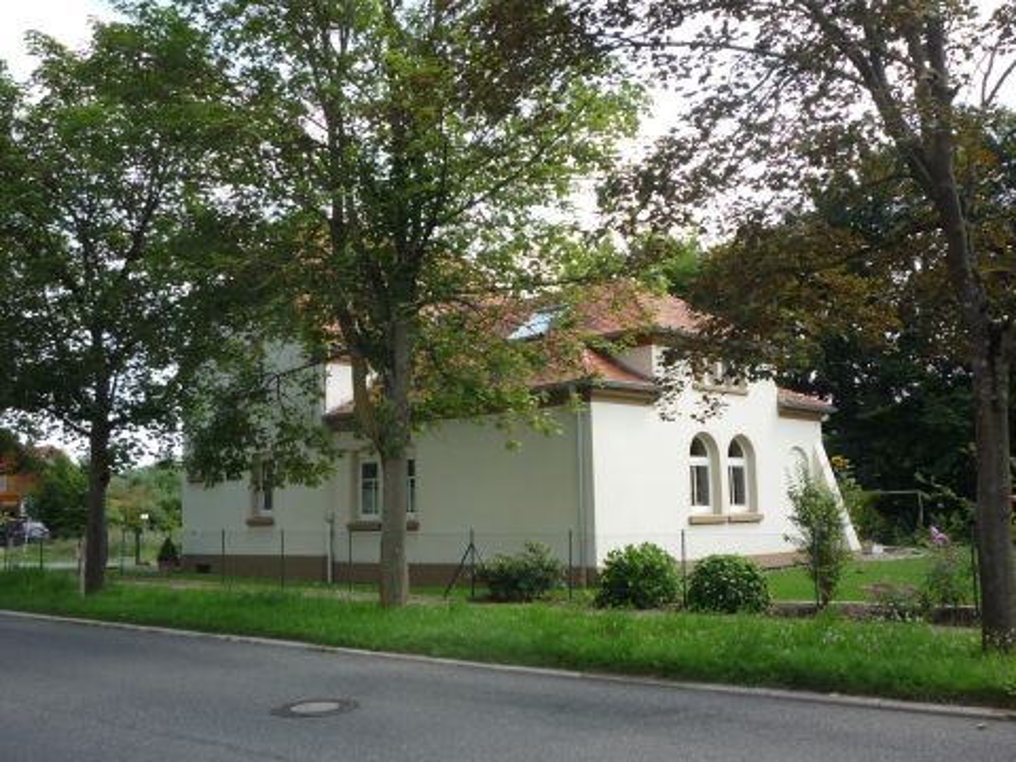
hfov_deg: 50.1
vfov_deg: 38.7
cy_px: 381
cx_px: 508
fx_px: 1086
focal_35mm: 37
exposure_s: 1/250
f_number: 4
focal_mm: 5.2
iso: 100
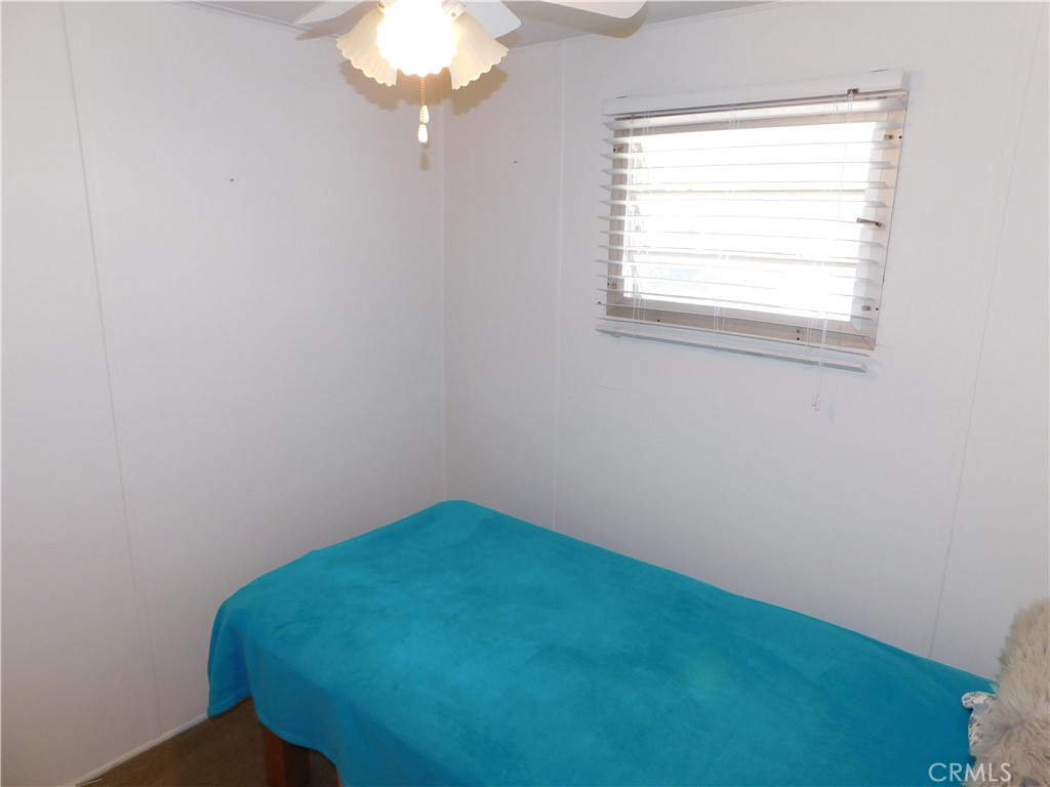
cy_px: 394
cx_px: 525
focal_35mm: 23
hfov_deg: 73.9
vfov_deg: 58.9
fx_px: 698
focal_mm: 4
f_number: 3
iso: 160
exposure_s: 1/30
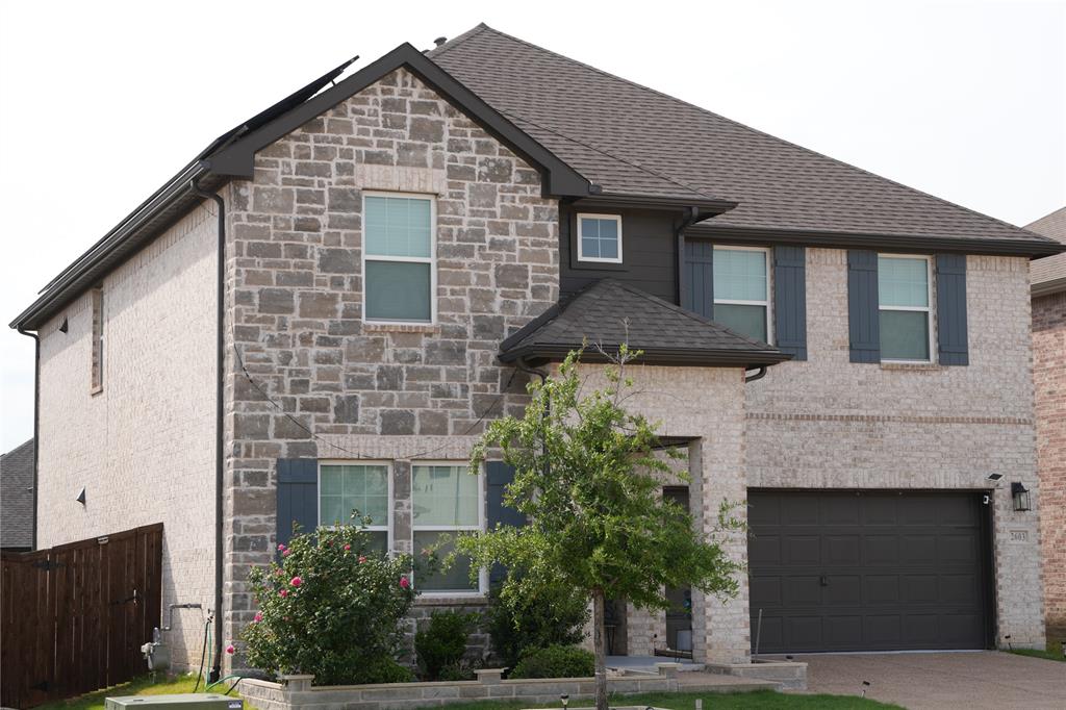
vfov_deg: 19.4
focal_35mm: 70
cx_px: 533
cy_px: 355
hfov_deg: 28.9
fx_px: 2072
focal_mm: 70
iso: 100
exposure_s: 1/160
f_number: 8
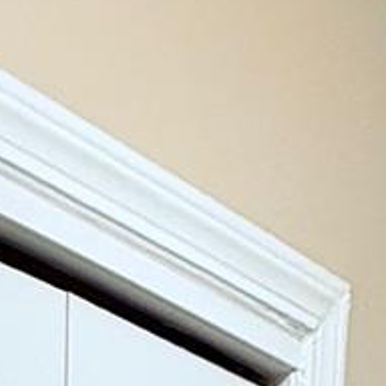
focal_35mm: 99
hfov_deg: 17.4
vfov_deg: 10.7
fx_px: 1249
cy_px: 1210
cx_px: 50
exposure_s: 1/60
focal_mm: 2.22
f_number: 2.2
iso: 320
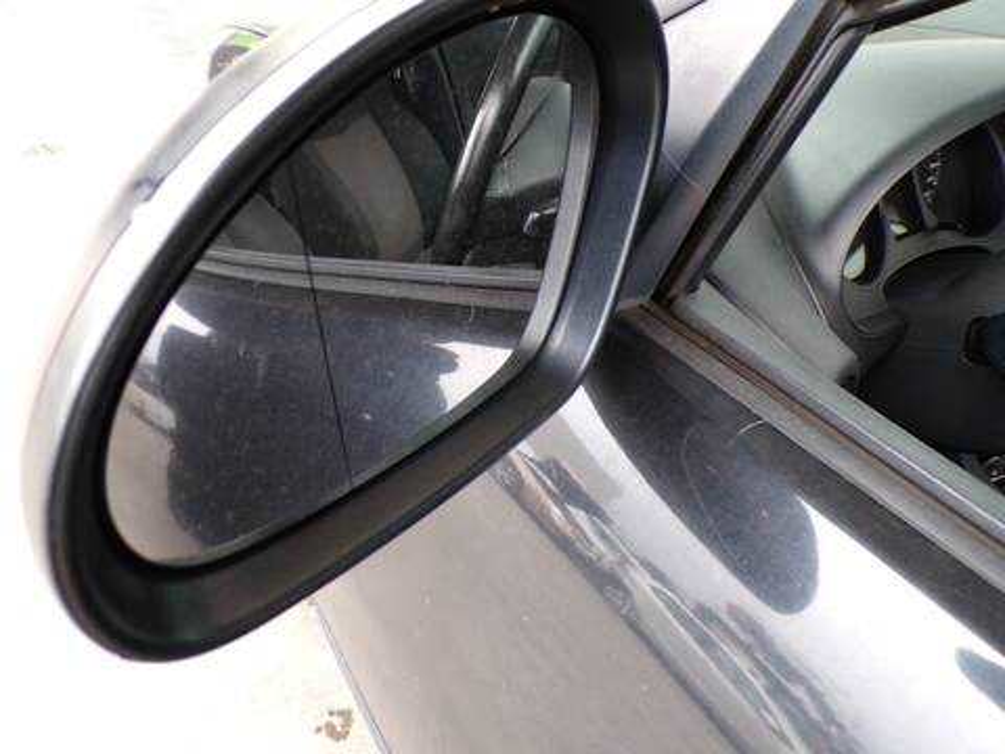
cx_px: 502
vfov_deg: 56.8
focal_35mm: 24
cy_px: 377
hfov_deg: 71.6
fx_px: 697
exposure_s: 1/34
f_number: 3
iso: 187
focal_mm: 4.3
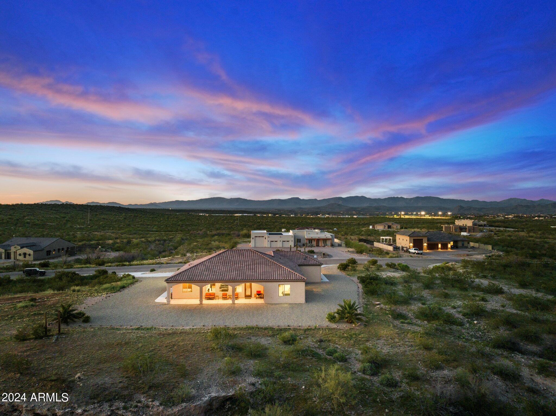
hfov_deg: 71.6
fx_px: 385
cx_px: 278
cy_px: 208
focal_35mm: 24
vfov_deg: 56.8
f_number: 2.8
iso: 690
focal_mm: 12.29
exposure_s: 1/13
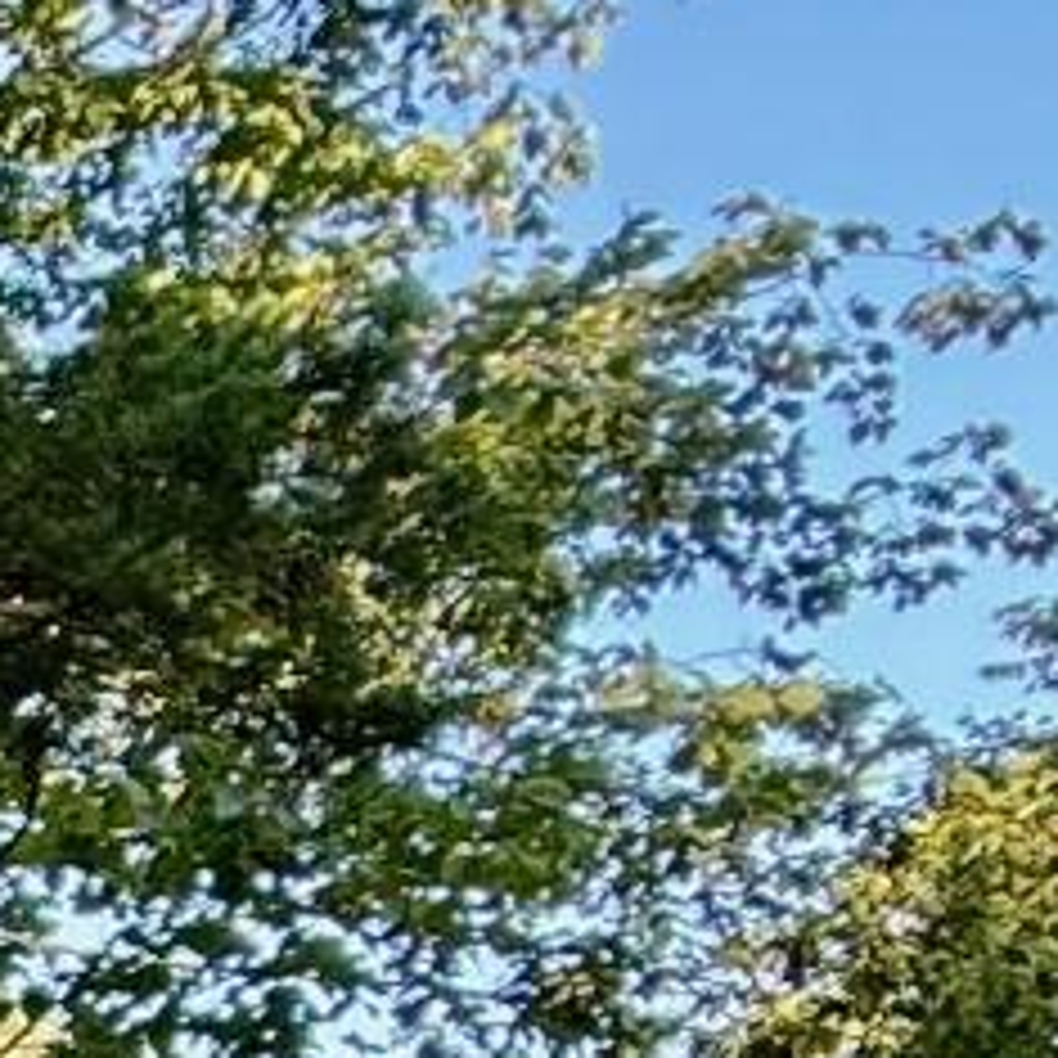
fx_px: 3735
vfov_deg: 13.9
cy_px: 2053
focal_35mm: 108
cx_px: -2494
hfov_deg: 9.8
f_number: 2.2
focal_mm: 2.22
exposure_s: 1/99
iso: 80
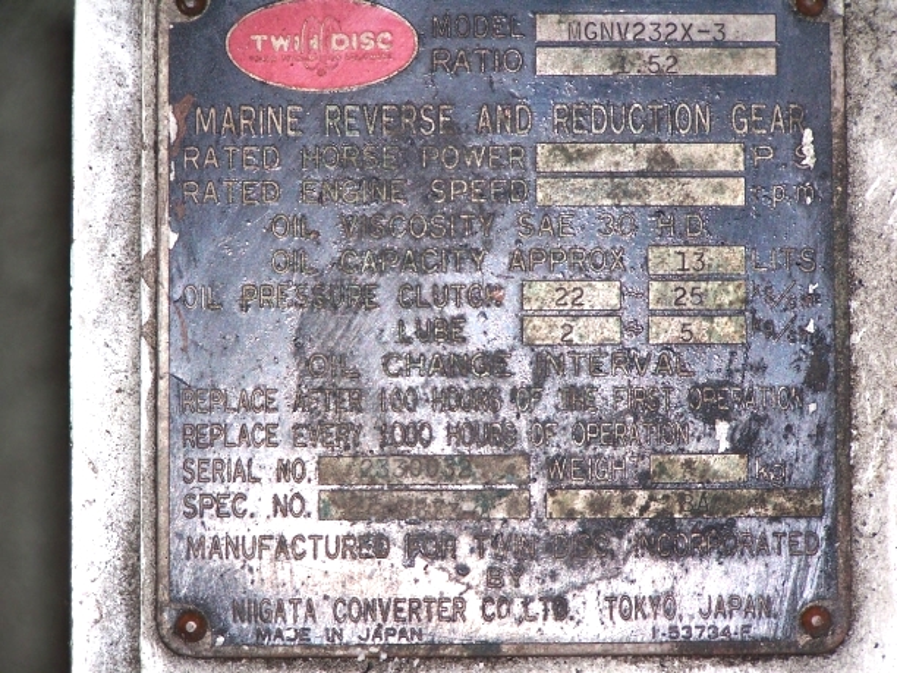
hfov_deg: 9.1
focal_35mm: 218
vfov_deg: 6.8
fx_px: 5649
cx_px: 448
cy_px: 336
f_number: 3.2
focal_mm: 36.2
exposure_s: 1/180
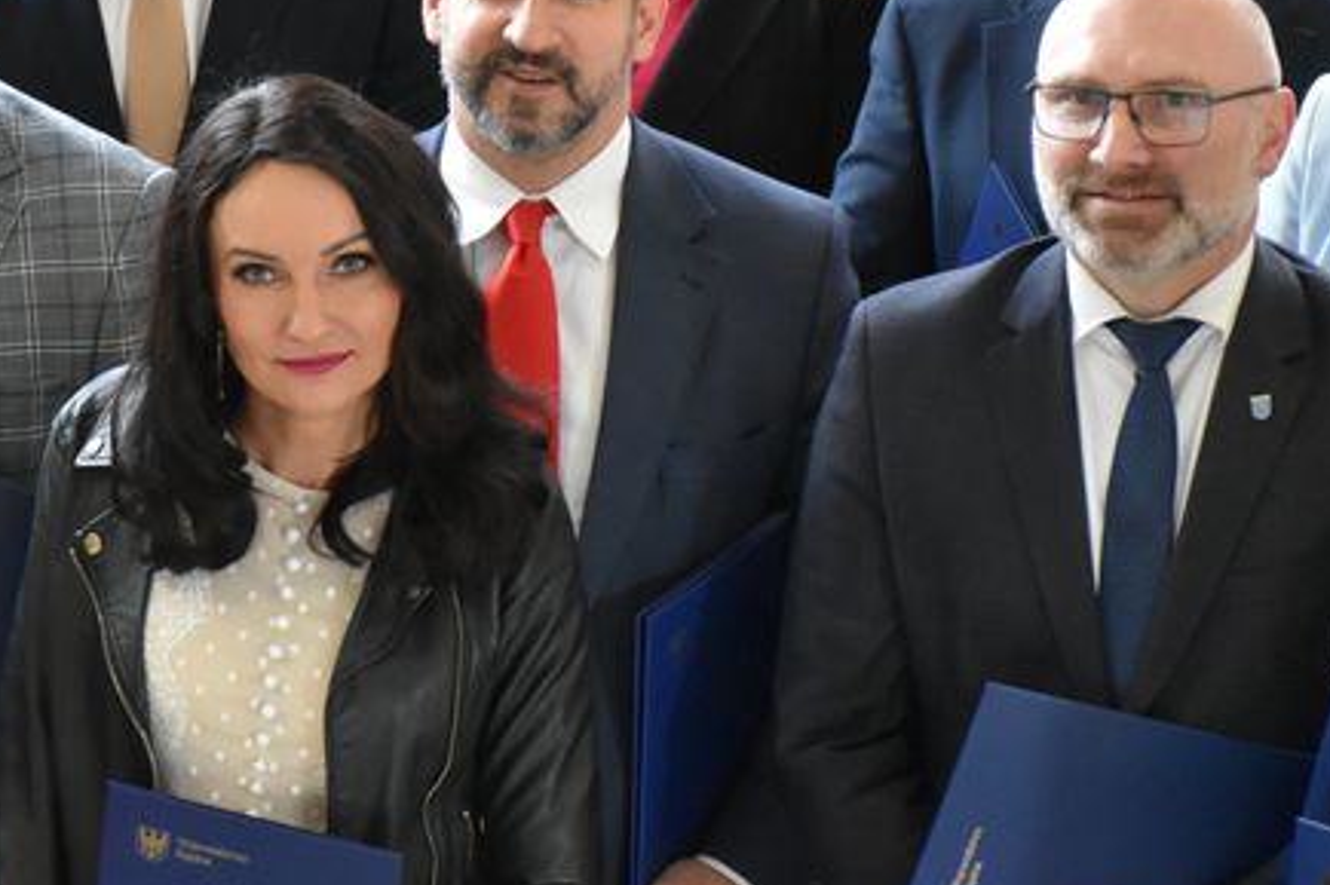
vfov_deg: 5.5
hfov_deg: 8.3
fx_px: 9195
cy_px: 501
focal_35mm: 249
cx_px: 368
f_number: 5.3
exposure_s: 1/125
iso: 4500
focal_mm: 90
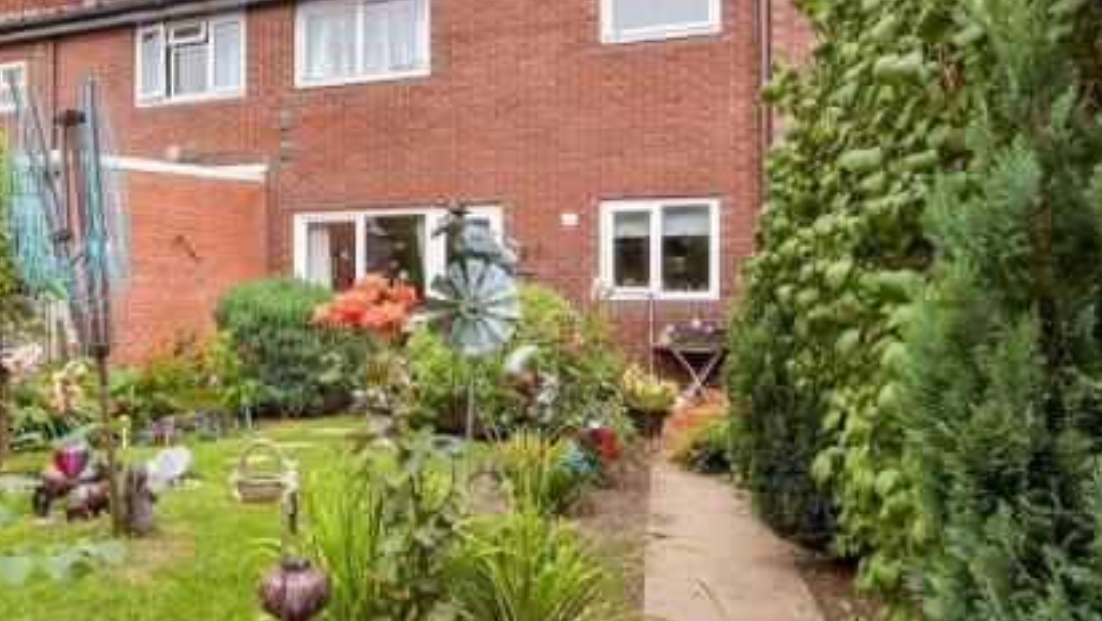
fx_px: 731
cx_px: 387
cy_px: 285
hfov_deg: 72.3
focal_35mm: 25
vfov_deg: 46.0
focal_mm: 10
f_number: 8
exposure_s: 1/20
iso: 160
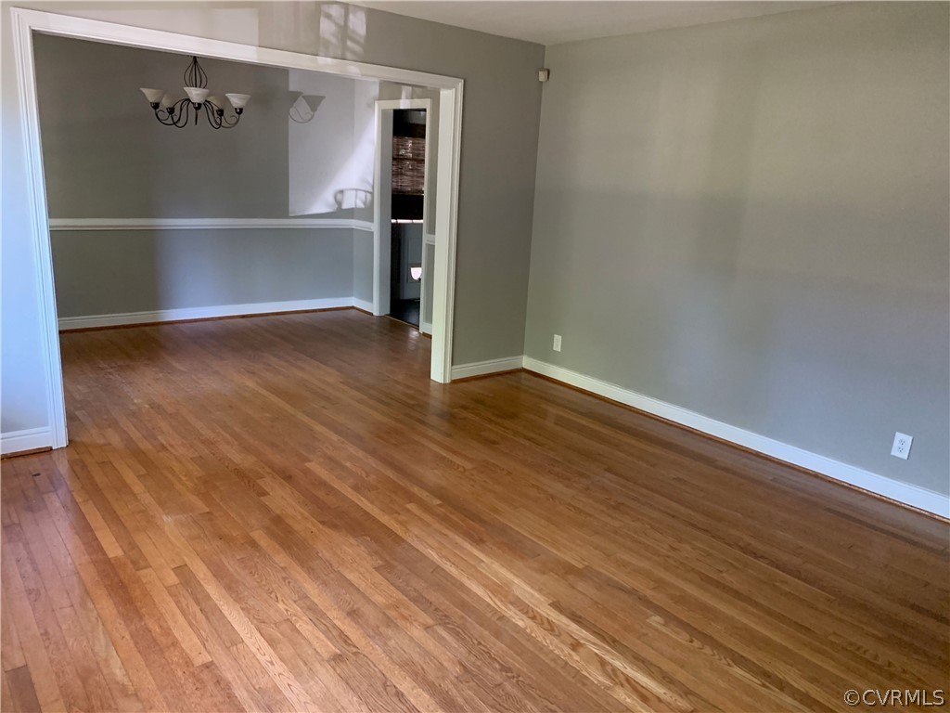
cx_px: 475
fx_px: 714
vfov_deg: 53.1
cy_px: 356
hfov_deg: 67.3
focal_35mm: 26
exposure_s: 1/57
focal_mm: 4.25
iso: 400
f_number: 1.8
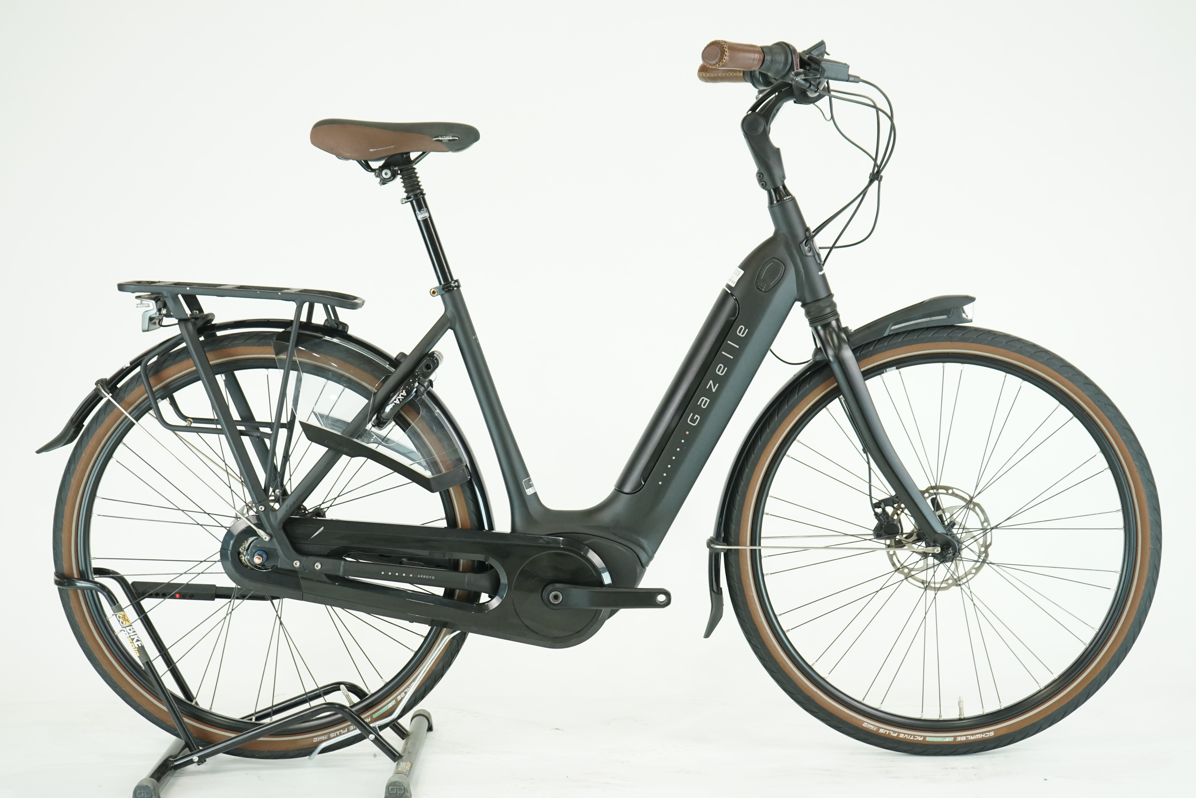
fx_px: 1827
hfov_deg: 36.2
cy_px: 399
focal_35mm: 55
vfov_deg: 24.6
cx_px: 598
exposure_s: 1/200
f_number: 5
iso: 1600
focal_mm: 55
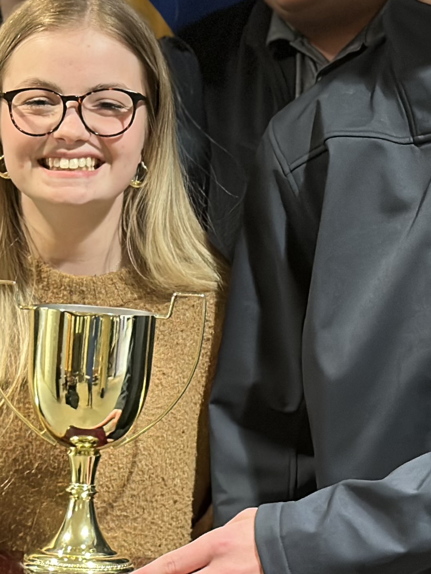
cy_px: 193
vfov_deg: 14.5
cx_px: 114
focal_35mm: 136
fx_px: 2258
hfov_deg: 10.9
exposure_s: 1/40
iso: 500
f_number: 1.78
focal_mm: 6.86
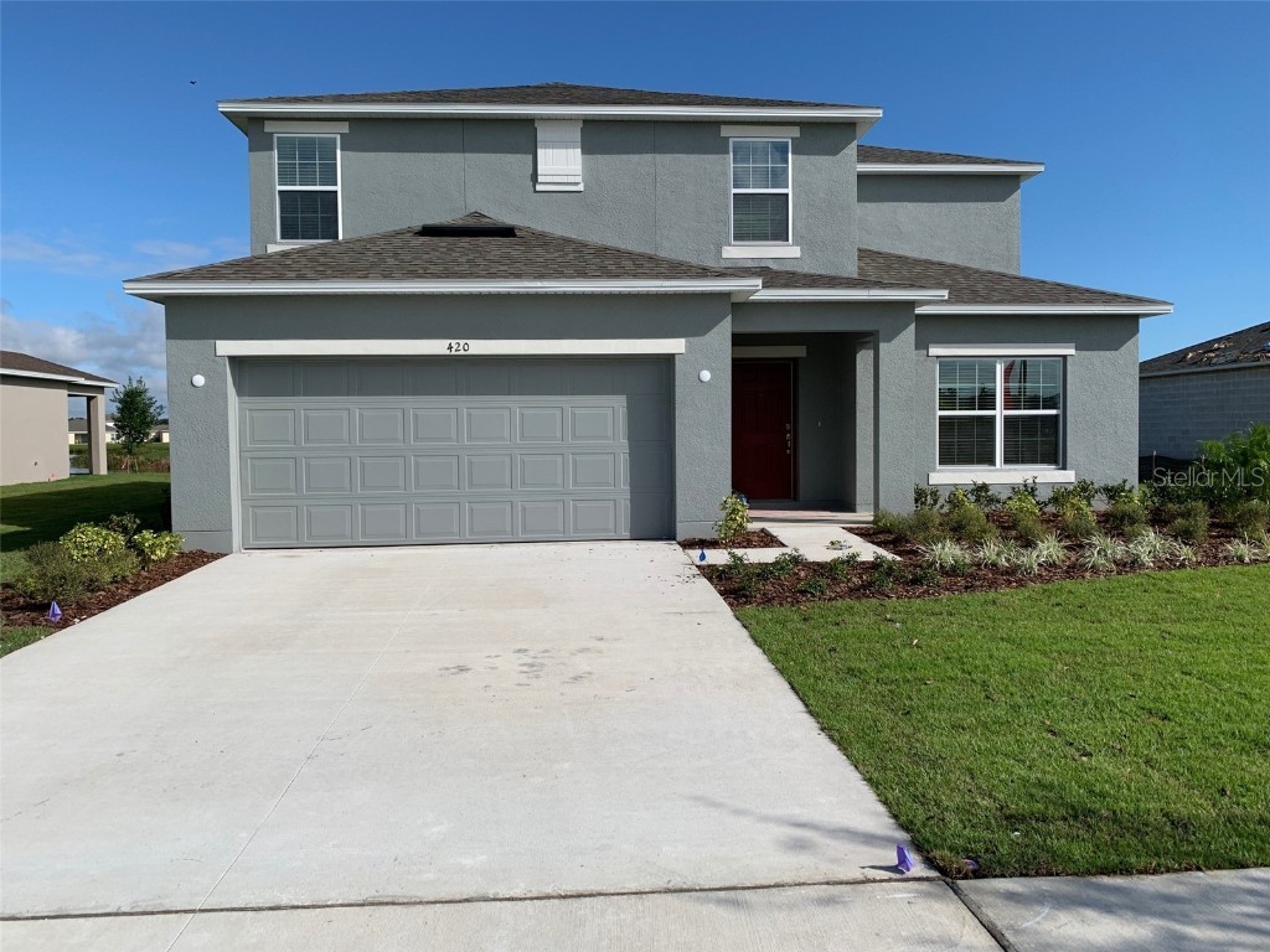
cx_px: 635
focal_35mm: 26
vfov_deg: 53.1
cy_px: 476
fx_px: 954
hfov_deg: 67.3
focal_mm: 4.25
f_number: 1.8
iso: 25
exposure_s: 1/3185
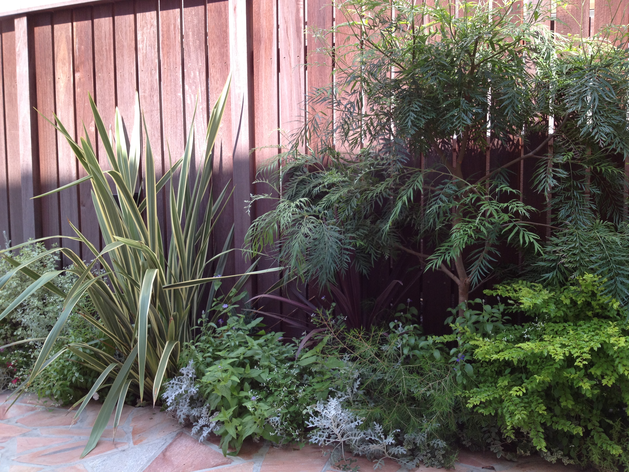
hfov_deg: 52.6
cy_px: 236
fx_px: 636
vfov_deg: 40.7
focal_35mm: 35
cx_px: 314
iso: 64
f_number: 2.4
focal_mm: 4.28
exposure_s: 1/214
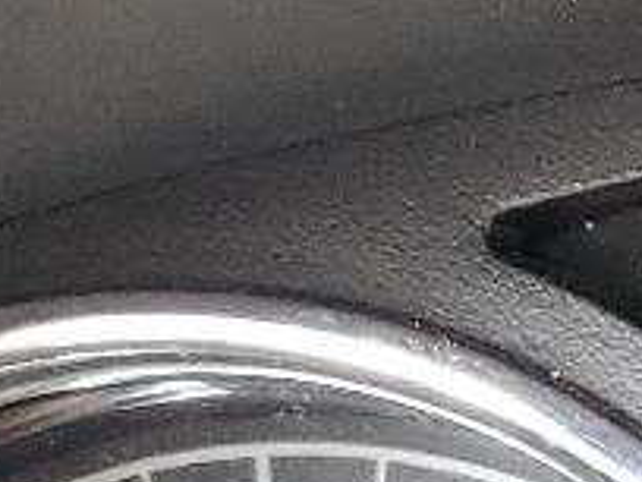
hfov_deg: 8.6
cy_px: 1207
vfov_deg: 6.8
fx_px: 3783
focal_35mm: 204
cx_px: 1662
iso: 165
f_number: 1.5
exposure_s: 1/60.2
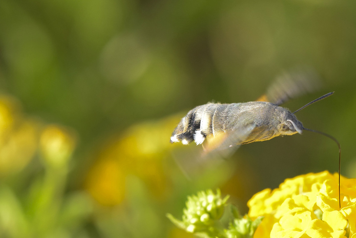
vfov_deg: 3.0
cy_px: 126
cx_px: 264
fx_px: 4539
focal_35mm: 459
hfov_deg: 4.5
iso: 640
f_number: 7.1
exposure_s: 1/800
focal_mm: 150
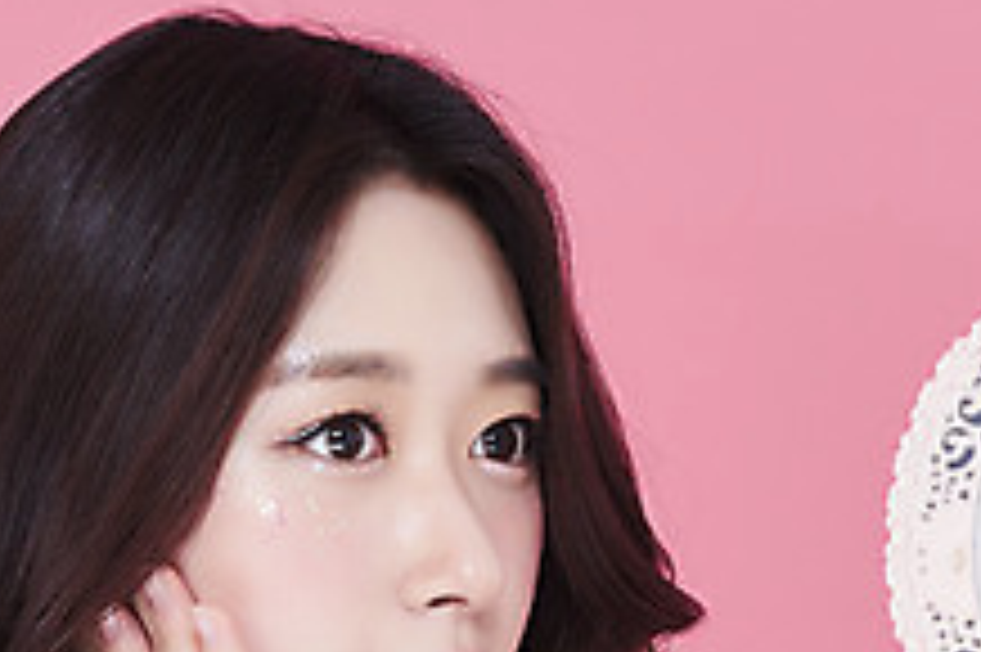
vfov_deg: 4.7
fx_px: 7869
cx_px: 592
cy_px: 800
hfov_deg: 7.1
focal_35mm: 289
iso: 64
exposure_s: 1/125
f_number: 11
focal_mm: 105
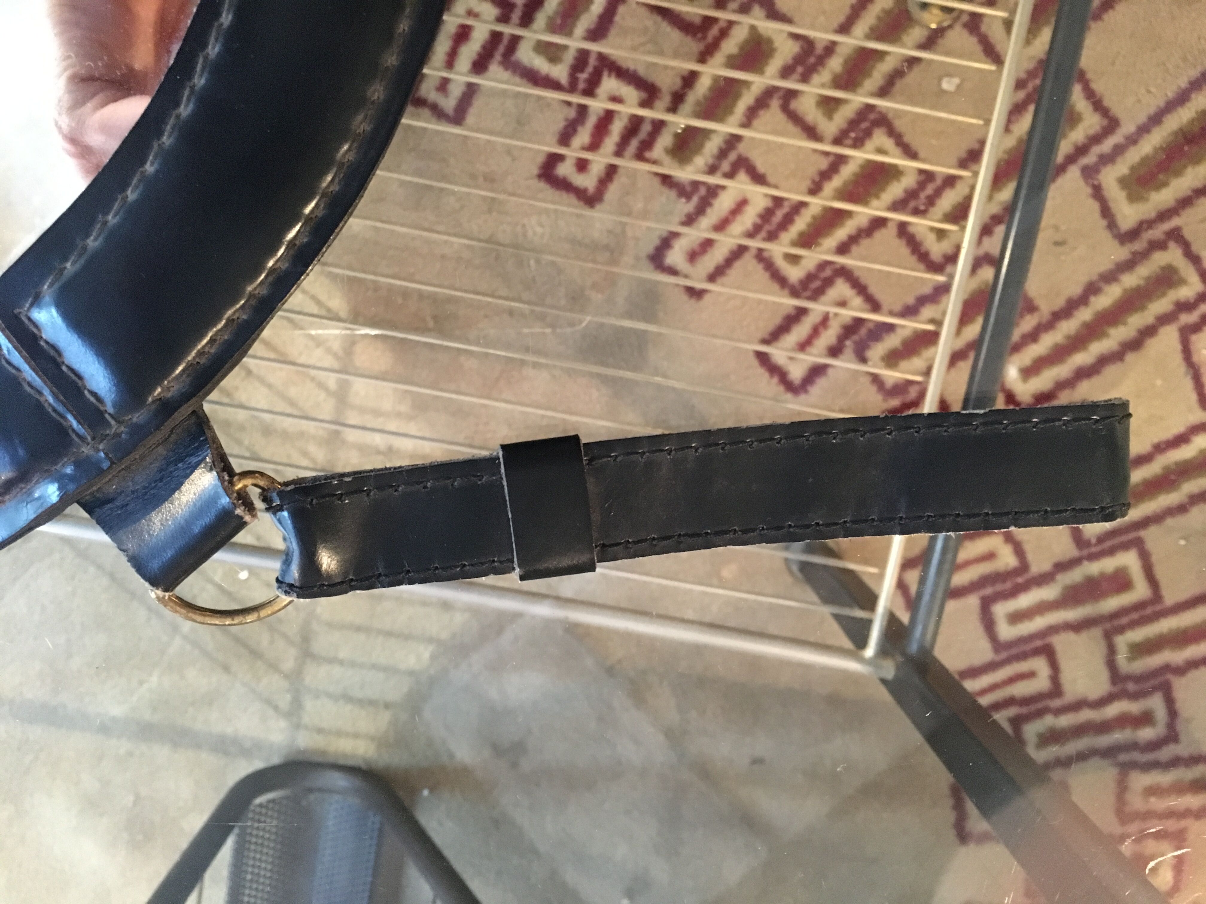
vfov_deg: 48.2
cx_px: 603
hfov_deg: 61.7
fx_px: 1010
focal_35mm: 29
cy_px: 452
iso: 320
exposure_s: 1/17
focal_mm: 4.15
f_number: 2.2
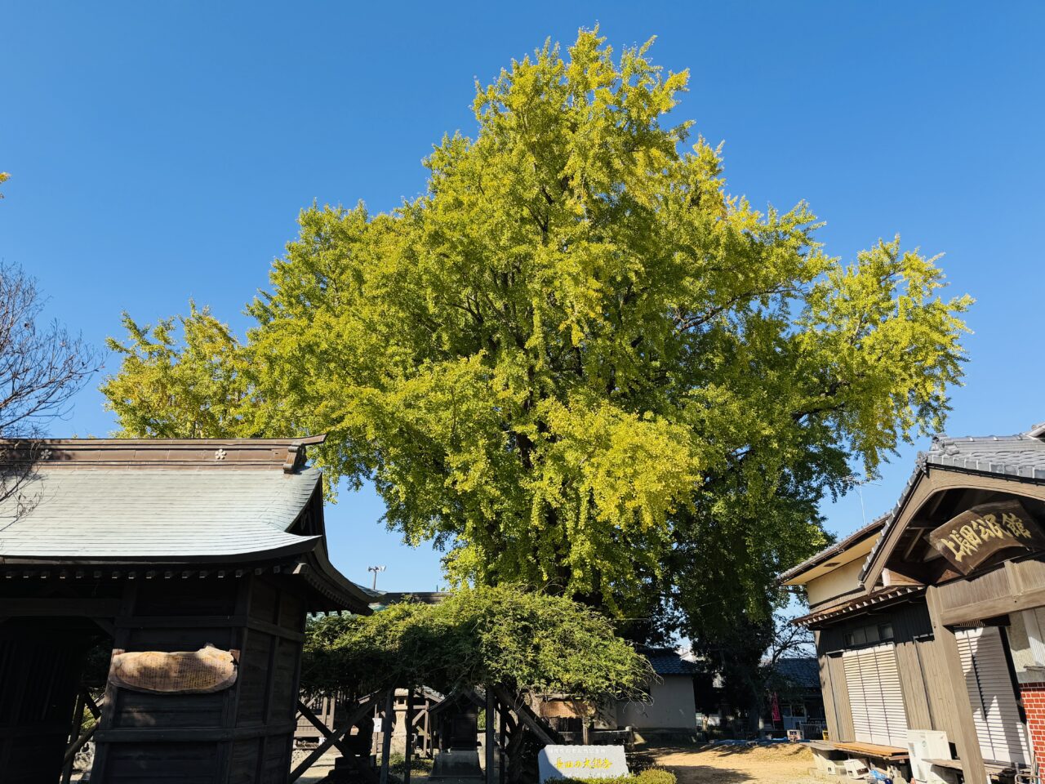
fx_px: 725
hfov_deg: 71.6
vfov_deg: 56.8
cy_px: 392
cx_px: 522
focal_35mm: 24
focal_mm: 6.76
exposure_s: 1/1855
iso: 80
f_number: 1.78
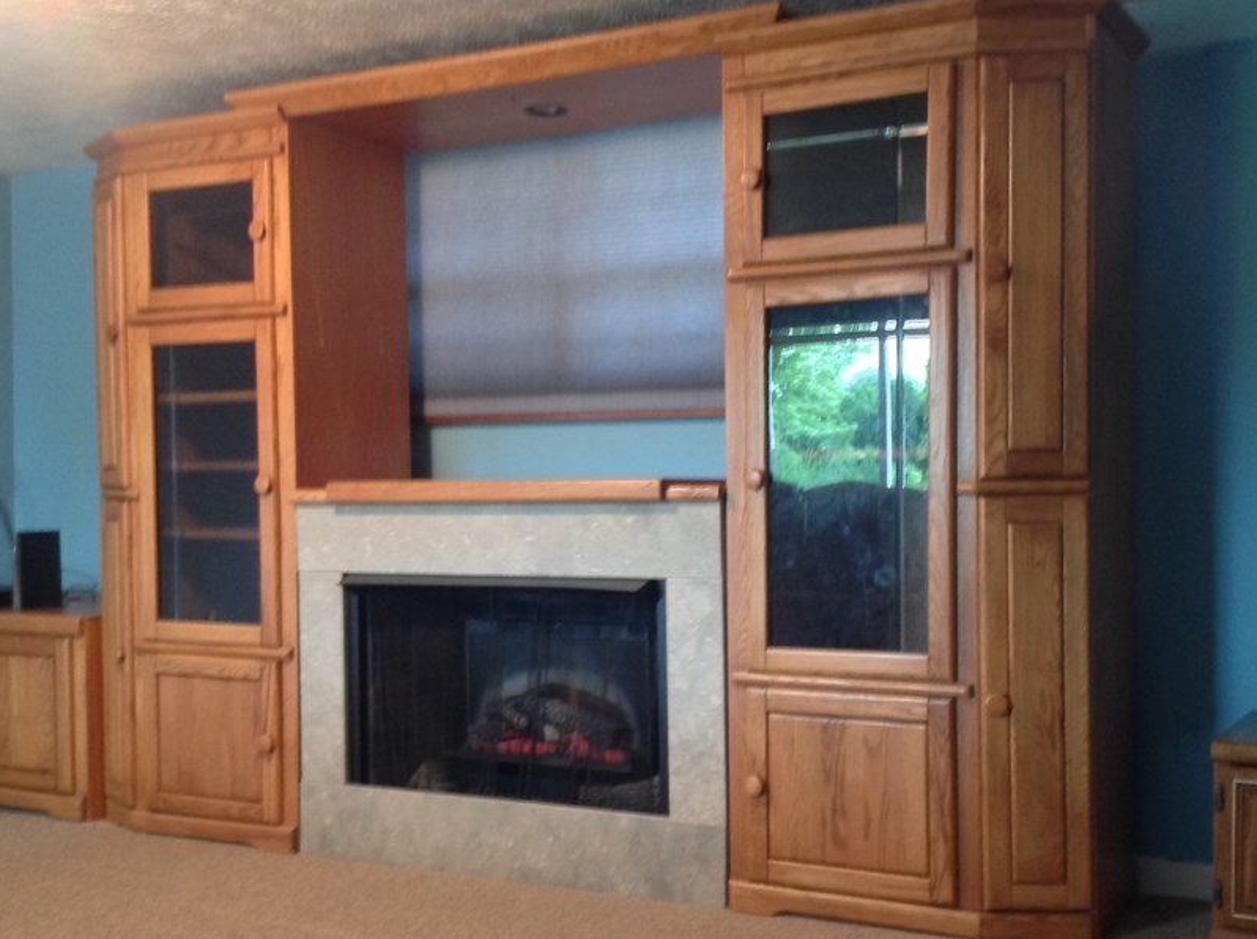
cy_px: 528
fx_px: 1632
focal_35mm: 45
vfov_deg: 32.1
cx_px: 692
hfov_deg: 42.1
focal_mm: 4.28
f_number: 2.4
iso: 250
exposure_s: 1/15
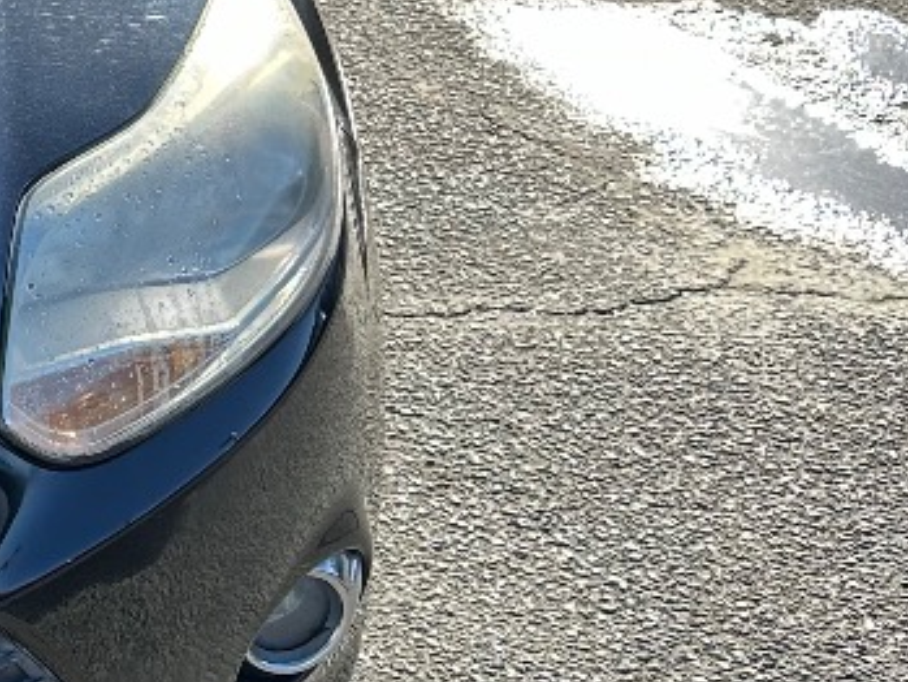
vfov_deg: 14.9
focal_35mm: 99
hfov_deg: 16.4
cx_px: -752
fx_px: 2598
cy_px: 247
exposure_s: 1/1198
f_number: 1.78
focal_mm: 6.86
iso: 80
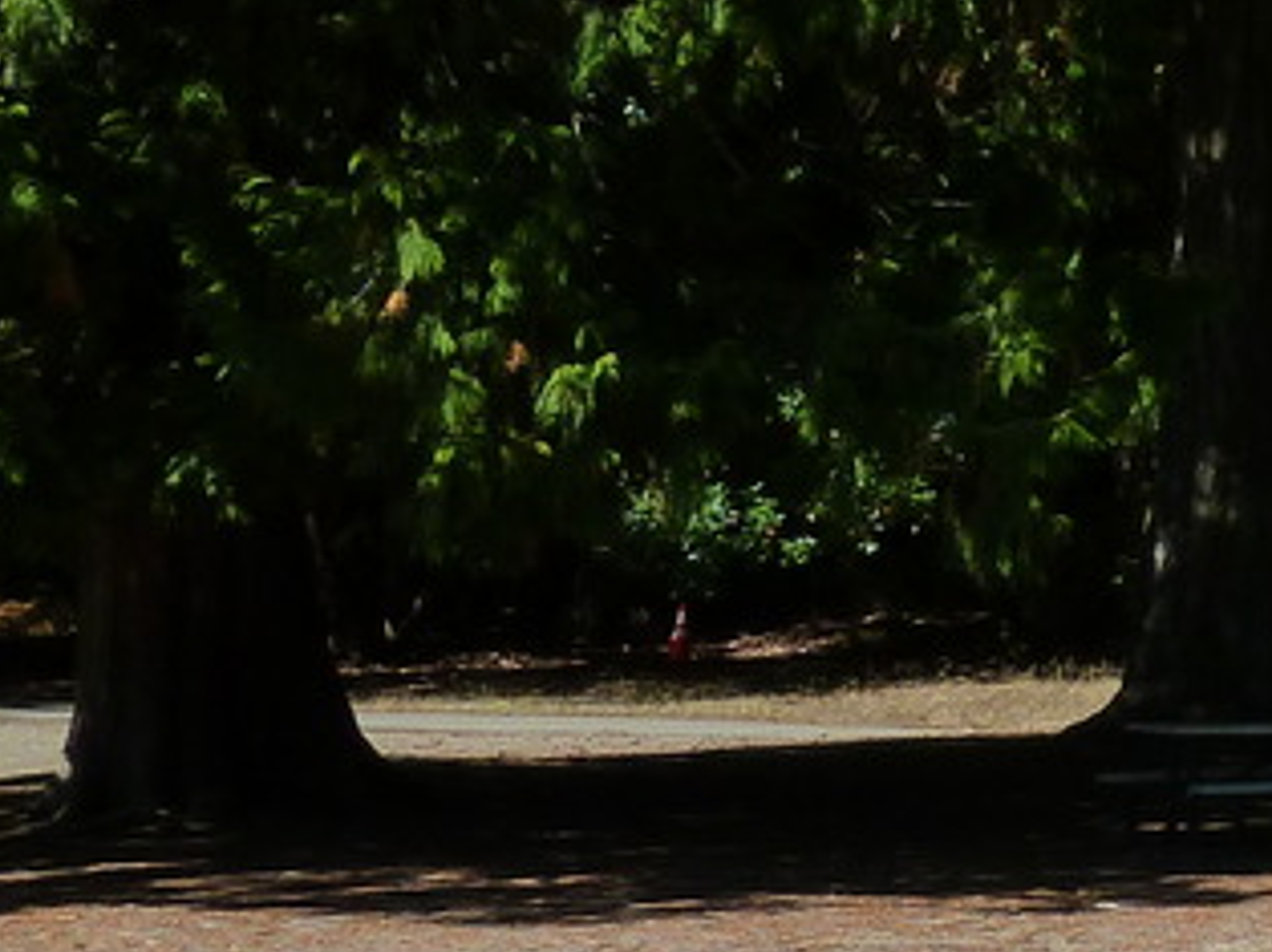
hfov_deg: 15.9
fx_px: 3745
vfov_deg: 14.5
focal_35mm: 102
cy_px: 377
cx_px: 2386
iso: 125
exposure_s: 1/500
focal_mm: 4.5
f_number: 3.3
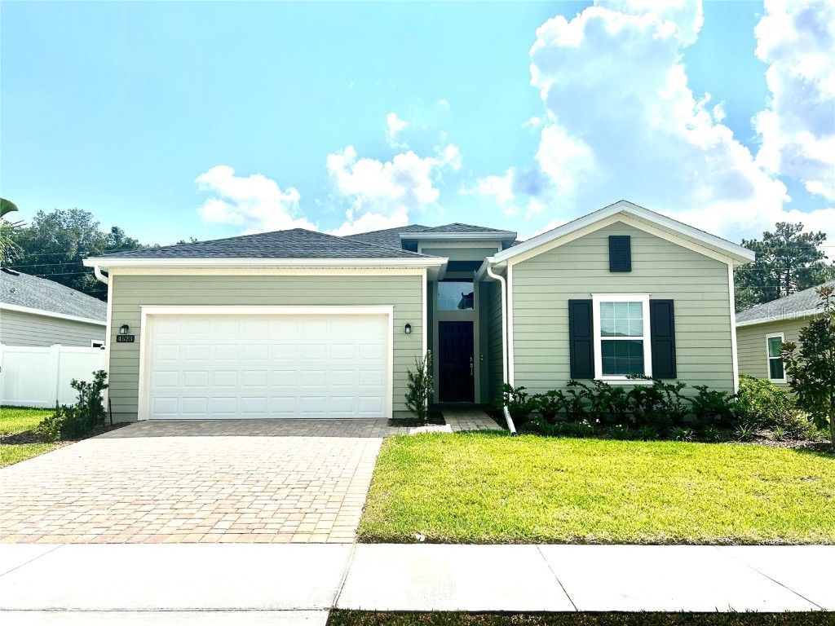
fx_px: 627
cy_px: 313
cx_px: 418
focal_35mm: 26
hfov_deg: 67.3
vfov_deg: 53.1
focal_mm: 5.7
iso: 50
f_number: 1.5
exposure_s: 1/8696
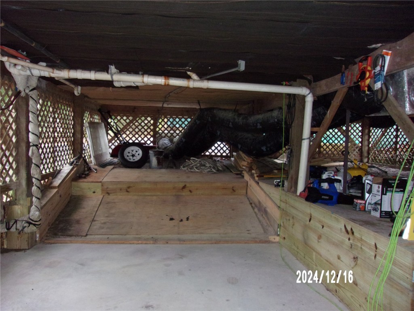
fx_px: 323
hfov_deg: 65.3
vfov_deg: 51.4
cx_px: 207
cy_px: 156
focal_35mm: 27
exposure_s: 1/34
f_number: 3
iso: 400
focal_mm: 4.9
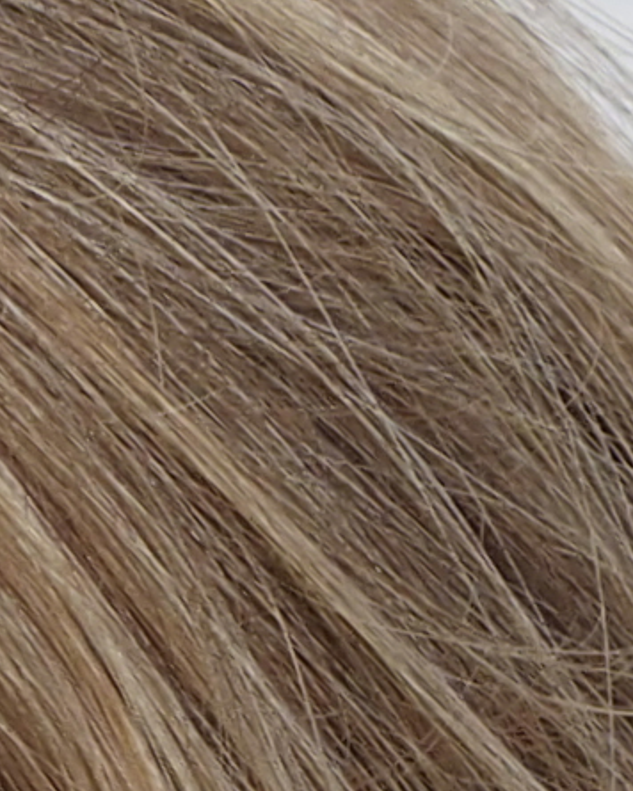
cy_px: 1673
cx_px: -729
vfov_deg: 2.0
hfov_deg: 1.6
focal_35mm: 975
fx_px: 22832
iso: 100
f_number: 3.5
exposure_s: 1/400
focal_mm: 24
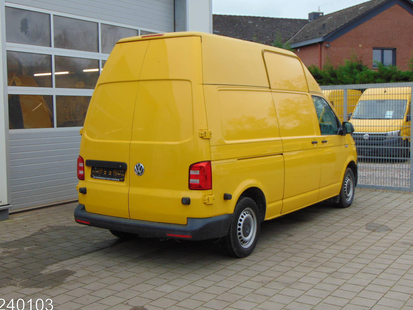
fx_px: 537
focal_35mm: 45
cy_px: 153
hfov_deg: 42.1
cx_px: 208
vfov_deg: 32.2
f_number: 3.3
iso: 80
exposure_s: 1/125
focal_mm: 7.6
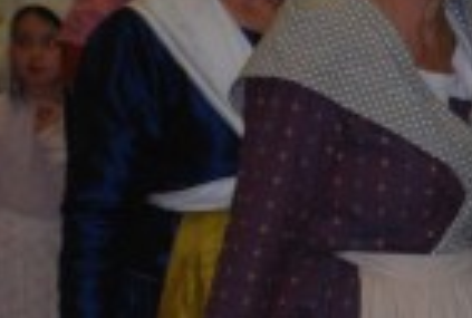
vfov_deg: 3.7
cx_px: 746
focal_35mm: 373
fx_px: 4910
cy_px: 246
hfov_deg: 5.4
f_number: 5.6
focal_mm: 55
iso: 400
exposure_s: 1/60
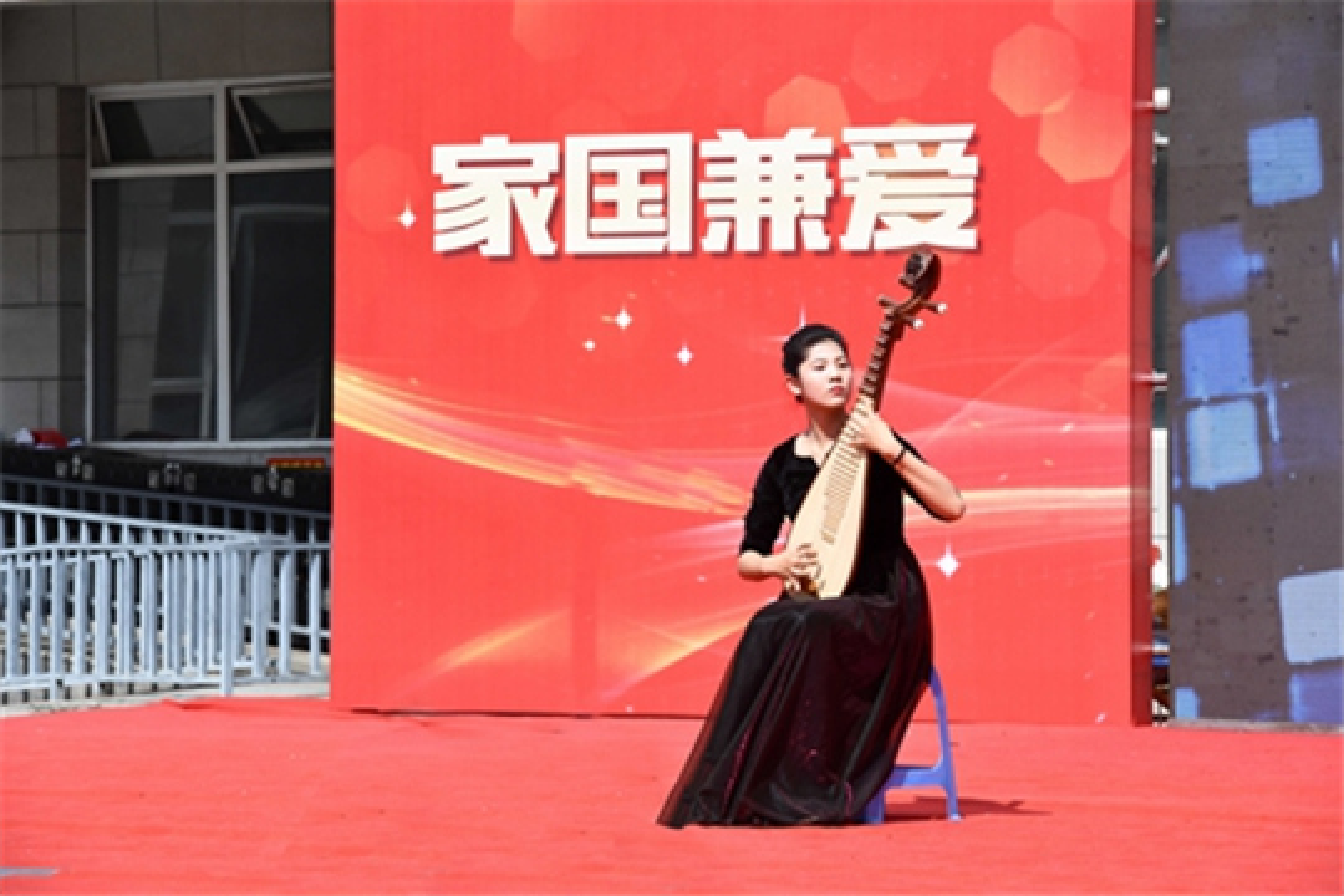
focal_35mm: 175
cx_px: 672
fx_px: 6533
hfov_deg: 11.7
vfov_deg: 7.8
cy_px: 448
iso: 500
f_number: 10
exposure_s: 1/640
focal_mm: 175
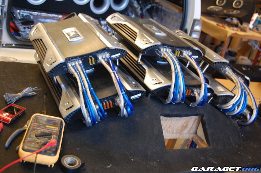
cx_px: 130
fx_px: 336
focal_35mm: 46
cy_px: 86
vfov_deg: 28.8
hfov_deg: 42.4
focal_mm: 31
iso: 800
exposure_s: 1/13
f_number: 4.5
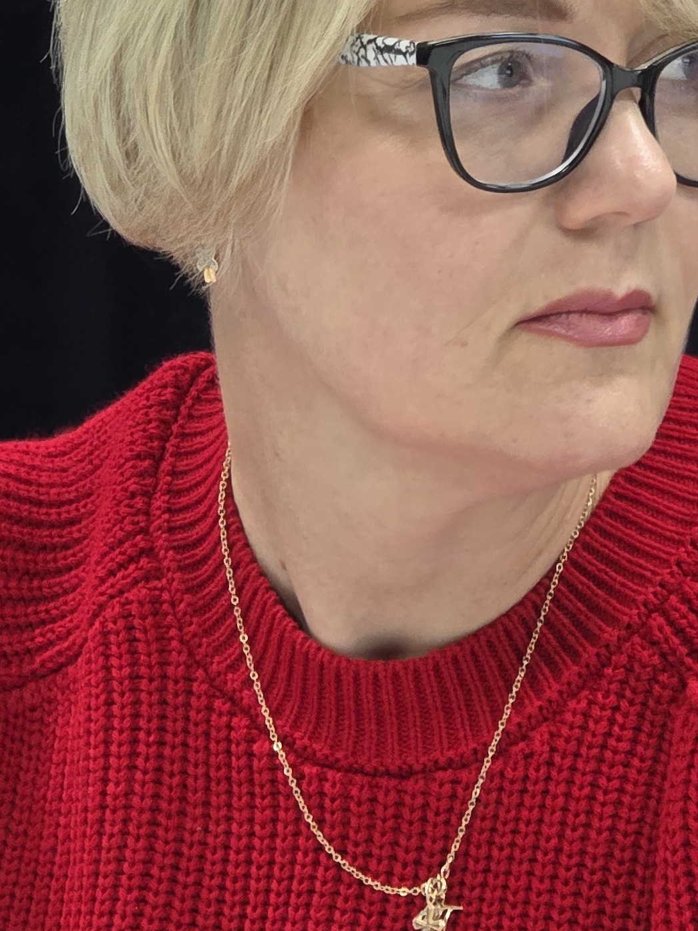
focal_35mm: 330
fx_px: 8875
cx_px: 397
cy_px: 484
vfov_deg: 6.0
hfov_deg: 4.5
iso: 400
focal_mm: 18.6
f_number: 3.4
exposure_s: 1/50
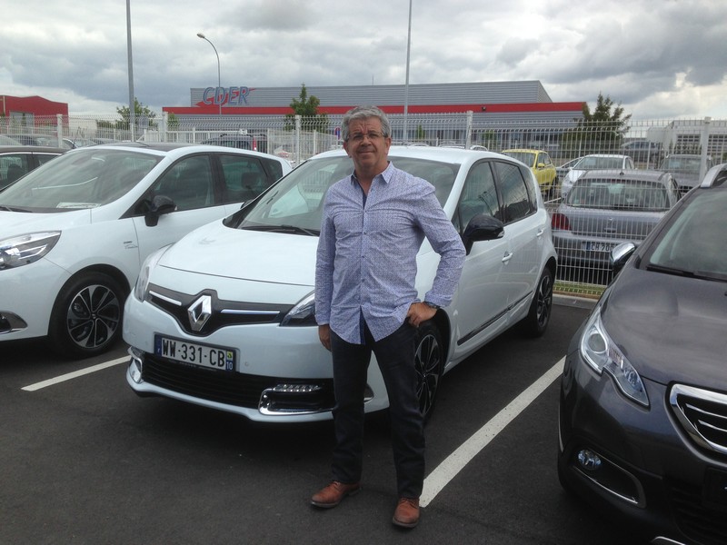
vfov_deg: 42.9
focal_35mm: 33
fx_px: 693
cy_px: 272
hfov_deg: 55.4
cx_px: 364
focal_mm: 4.12
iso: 50
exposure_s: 1/1261
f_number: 2.4
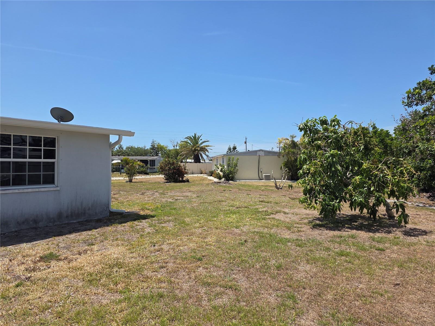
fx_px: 289
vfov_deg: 58.9
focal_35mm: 23
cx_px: 218
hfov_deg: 73.9
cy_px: 163
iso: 12
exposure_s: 1/927
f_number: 1.7
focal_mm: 6.3
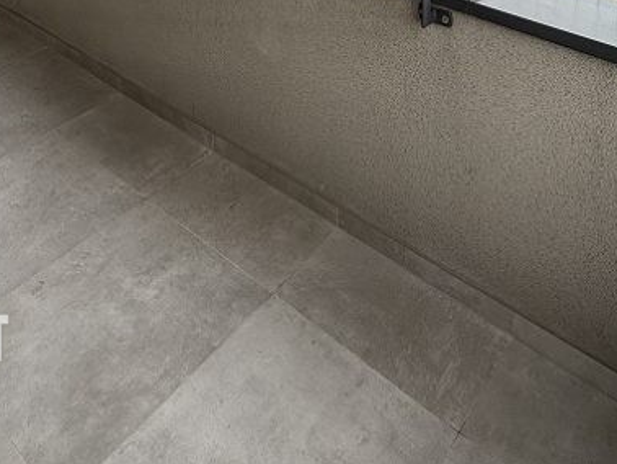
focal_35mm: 37
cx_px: 406
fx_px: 660
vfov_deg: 30.7
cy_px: -134
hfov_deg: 49.3
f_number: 2.2
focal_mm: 2.22
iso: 50
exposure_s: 1/220
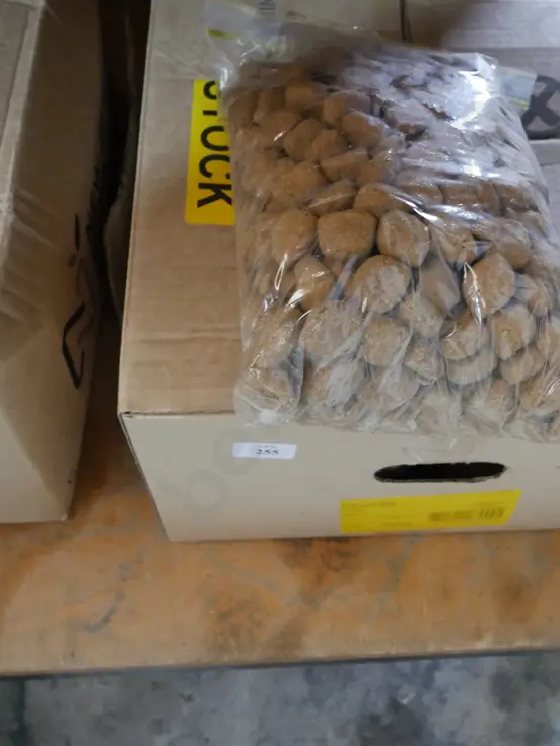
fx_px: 840
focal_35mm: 39
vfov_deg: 47.5
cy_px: 289
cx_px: 357
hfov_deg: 36.6
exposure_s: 1/60
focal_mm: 14
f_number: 3.5
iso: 2500
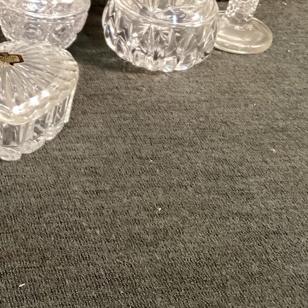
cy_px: 28
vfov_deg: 23.0
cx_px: -31
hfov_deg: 22.4
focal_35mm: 73
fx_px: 735
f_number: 2.4
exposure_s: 1/60
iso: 200
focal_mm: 3.3
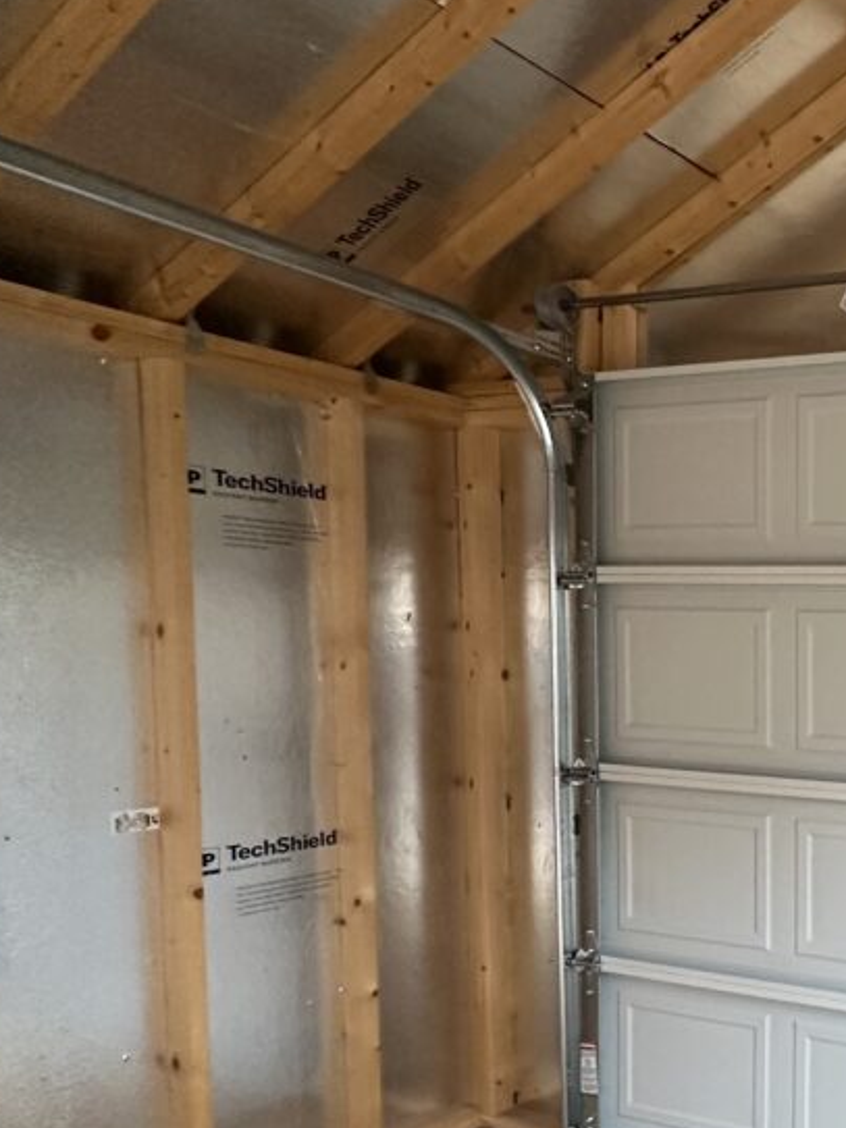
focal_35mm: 33
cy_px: 717
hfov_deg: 32.4
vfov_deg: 54.6
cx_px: 1100
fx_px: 1076
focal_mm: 2.22
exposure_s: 1/80
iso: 320
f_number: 2.2
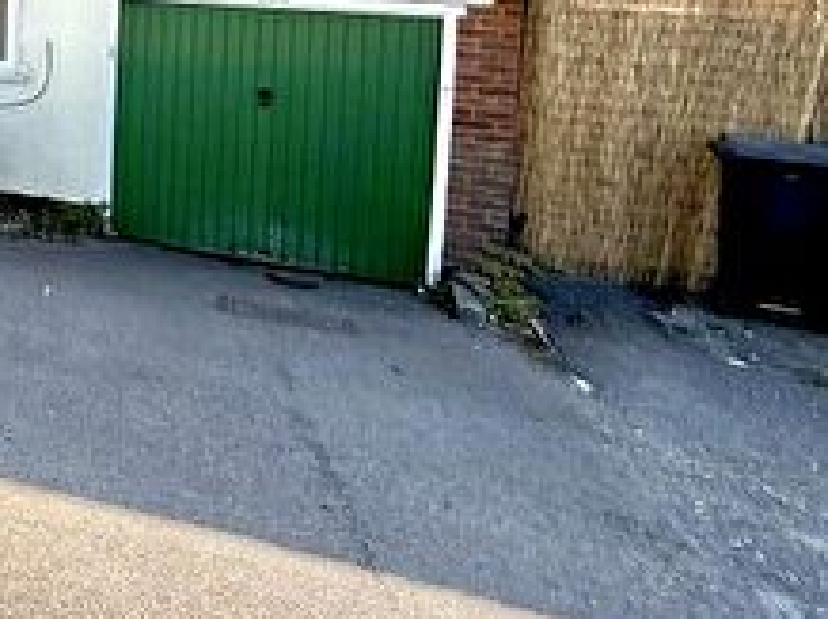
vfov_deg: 29.3
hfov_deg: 28.7
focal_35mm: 45
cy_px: -44
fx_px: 1075
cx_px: -387
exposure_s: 1/841
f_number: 2.2
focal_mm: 2.22
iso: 64
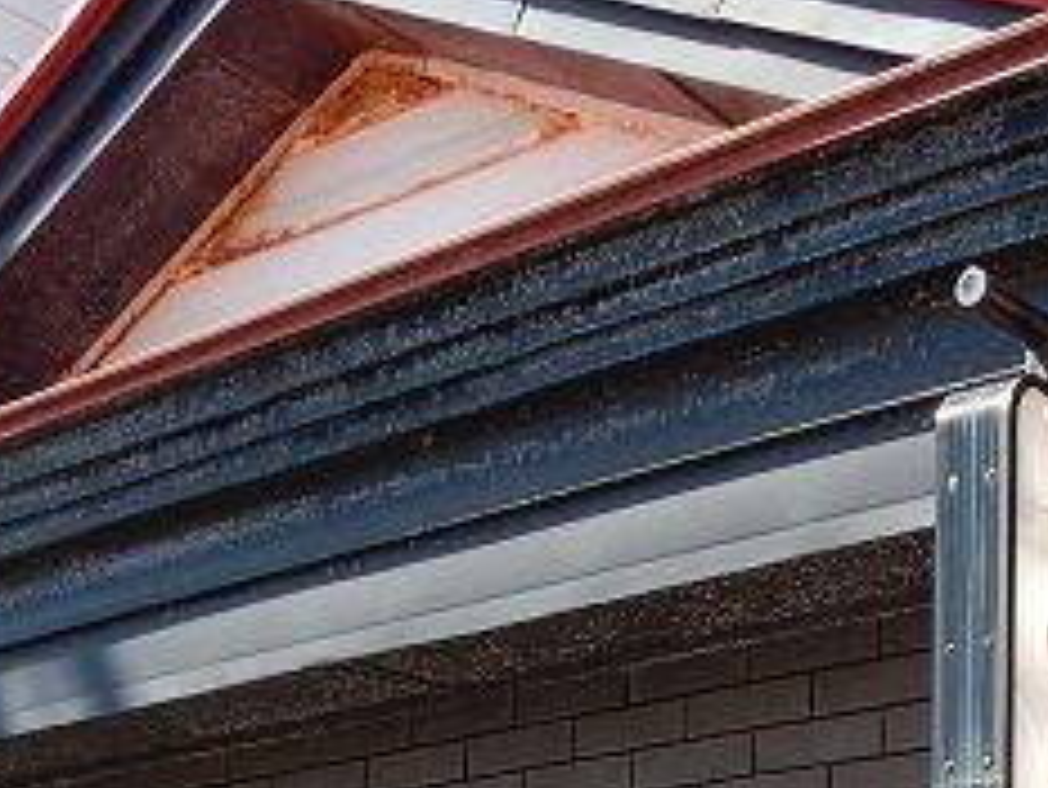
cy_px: 1015
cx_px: 859
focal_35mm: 72
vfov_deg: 19.0
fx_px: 2181
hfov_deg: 26.5
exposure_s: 1/640
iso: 125
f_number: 2.8
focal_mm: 4.3
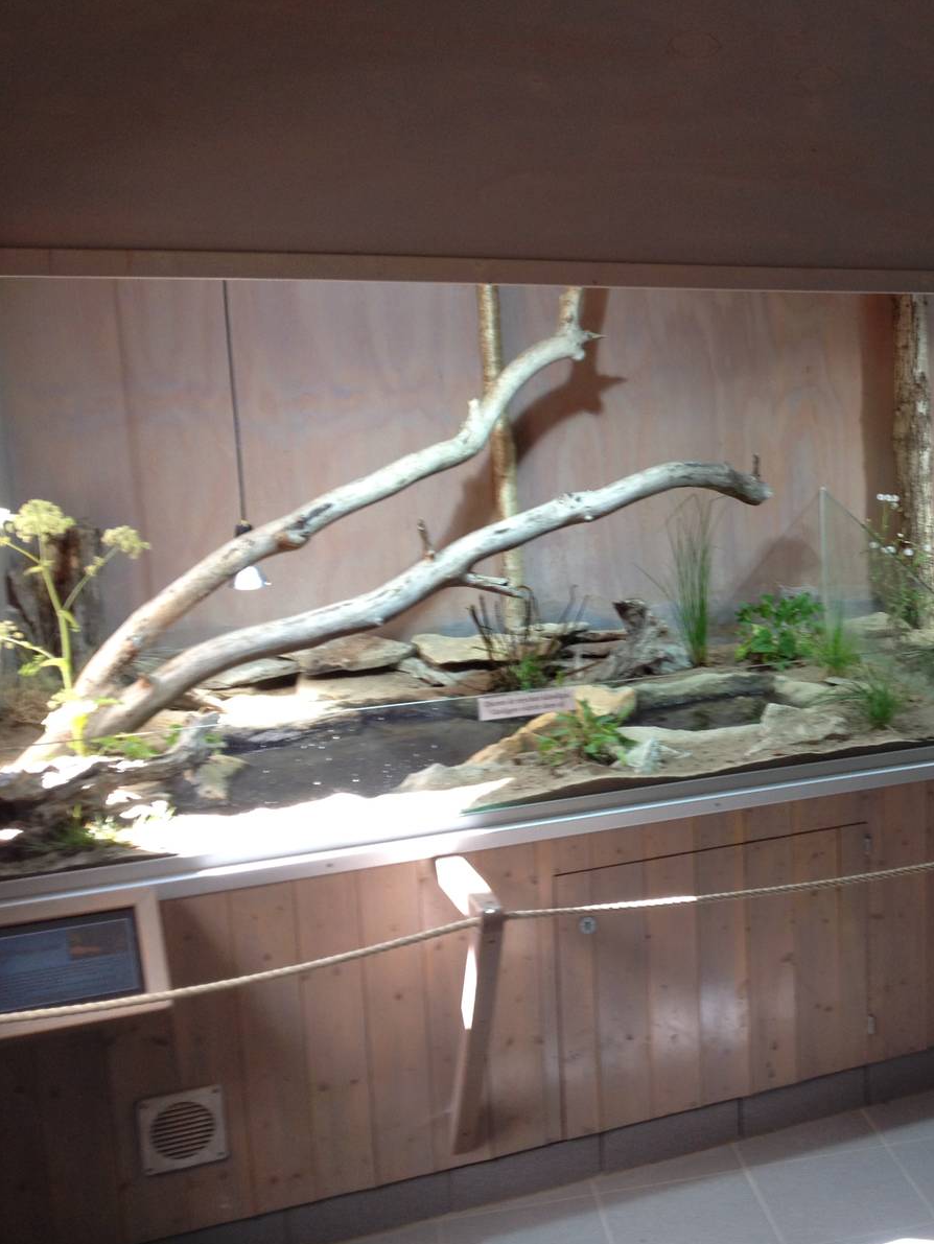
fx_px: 1690
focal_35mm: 47
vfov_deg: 40.4
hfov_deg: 29.6
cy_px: 625
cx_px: 835
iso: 50
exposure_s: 1/30
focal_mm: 4.28
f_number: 2.4
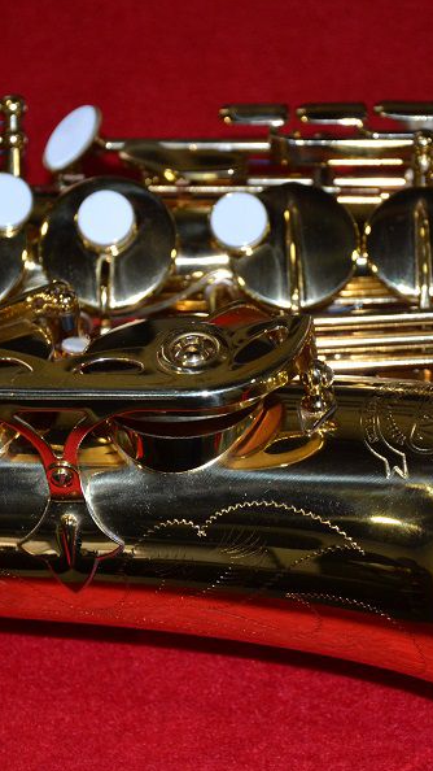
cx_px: 200
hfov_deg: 10.2
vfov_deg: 18.0
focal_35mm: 119
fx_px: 2430
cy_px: 386
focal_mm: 50
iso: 1000
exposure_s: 1/60
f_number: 5
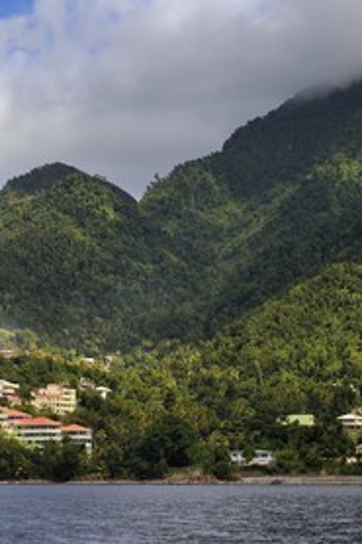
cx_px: 166
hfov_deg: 10.5
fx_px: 1963
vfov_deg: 15.8
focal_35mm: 130
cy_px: 272
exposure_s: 1/640
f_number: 9
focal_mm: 86
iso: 200
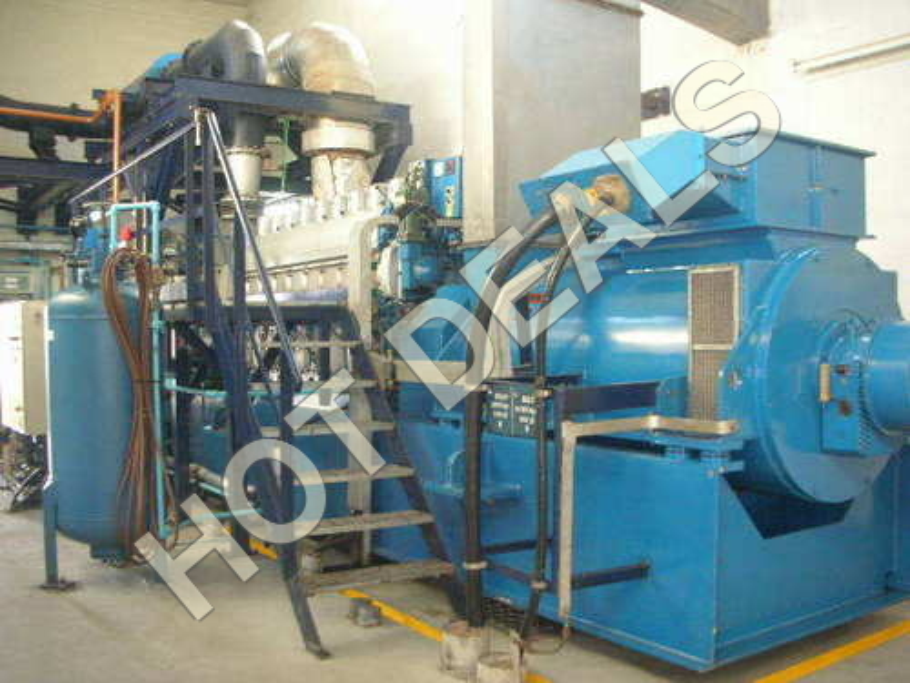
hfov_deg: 52.6
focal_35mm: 35
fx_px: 920
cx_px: 455
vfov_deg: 40.7
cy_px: 342
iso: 200
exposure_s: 1/6.7
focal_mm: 5.8
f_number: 3
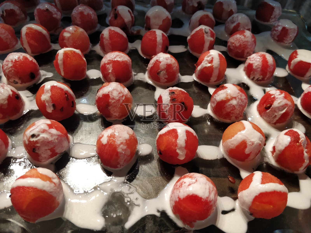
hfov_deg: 71.6
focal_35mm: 24
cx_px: 156
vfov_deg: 56.8
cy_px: 116
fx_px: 216
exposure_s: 1/100
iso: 400
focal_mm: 4.1
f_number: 1.7
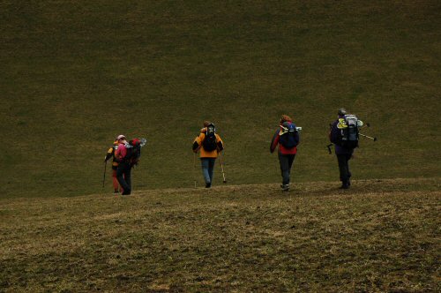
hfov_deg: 24.6
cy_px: 146
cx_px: 220
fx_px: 1009
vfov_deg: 16.5
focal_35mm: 82
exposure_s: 1/160
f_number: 7.1
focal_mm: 55
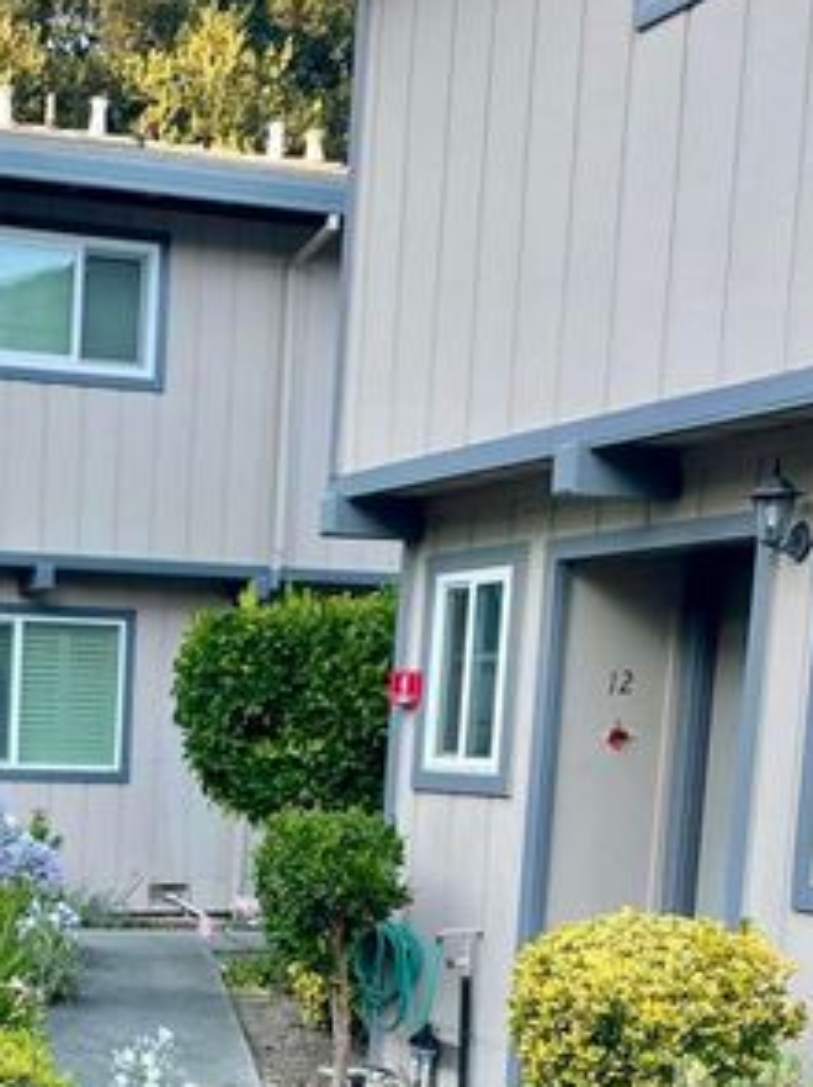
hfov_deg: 23.4
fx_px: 1850
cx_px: -52
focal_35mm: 59
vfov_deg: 31.4
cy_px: 952
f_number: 1.6
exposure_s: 1/121
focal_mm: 4.2
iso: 32
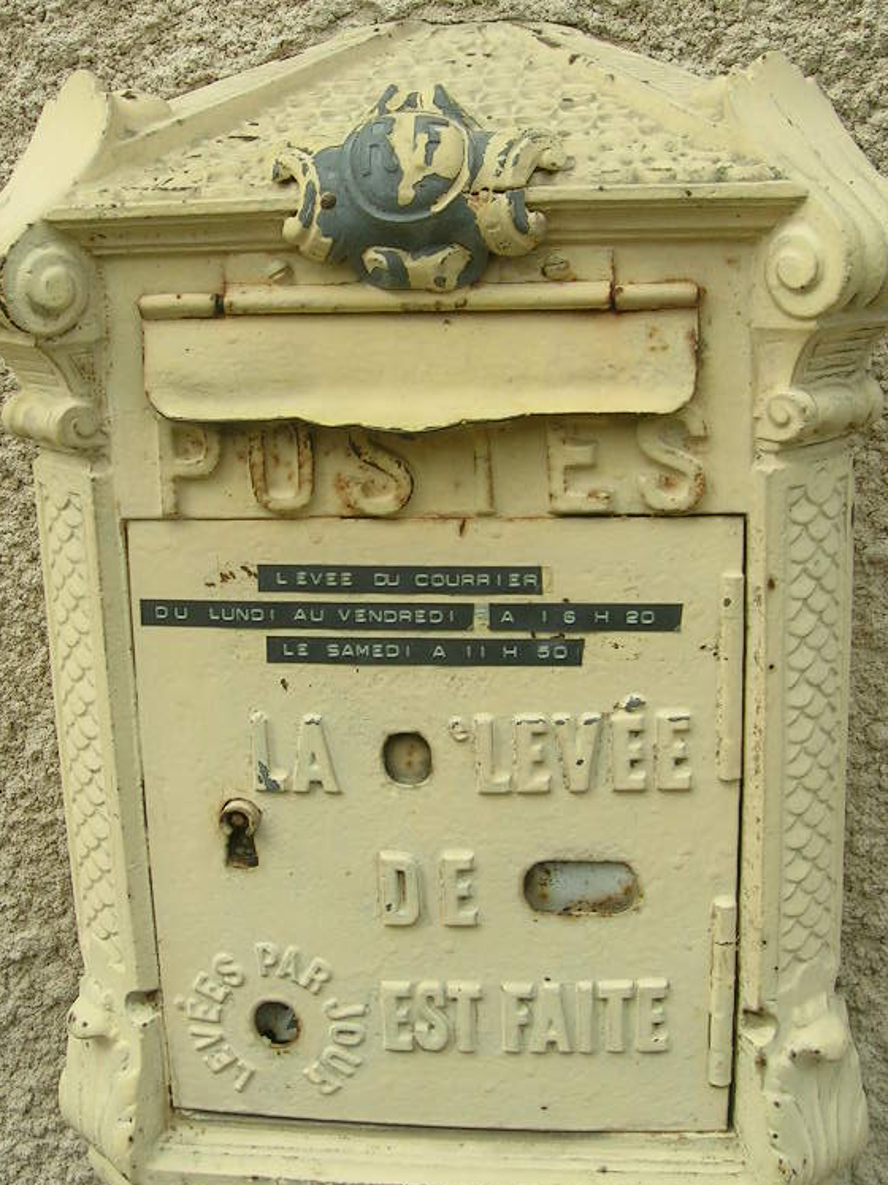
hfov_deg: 30.3
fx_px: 1642
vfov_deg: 39.7
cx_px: 423
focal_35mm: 48
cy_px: 573
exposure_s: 1/266
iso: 50
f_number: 4.8
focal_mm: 5.4
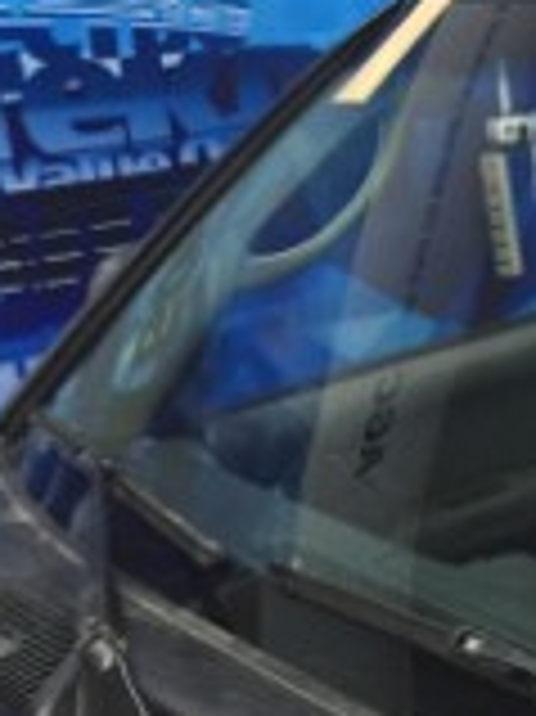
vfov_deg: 26.6
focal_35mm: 73
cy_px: 446
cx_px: 815
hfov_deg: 17.9
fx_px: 1509
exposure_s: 1/25
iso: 250
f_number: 2.2
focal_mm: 4.15
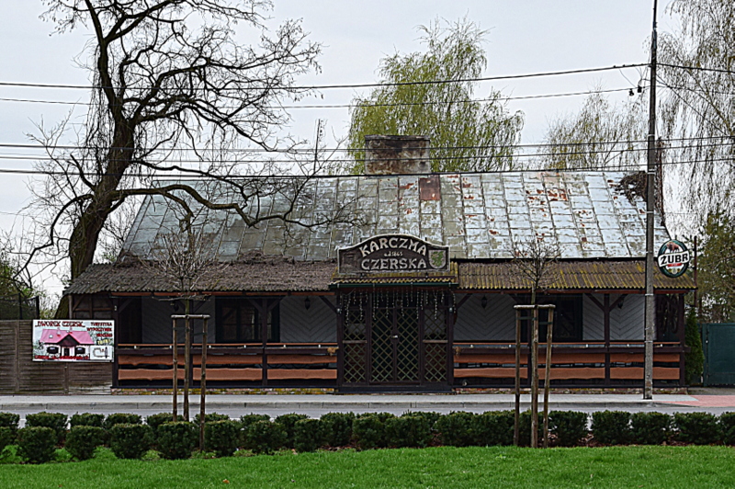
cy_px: 244
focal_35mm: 39
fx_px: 796
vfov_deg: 34.2
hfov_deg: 49.6
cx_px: 368
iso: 400
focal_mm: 26
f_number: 9
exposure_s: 1/100
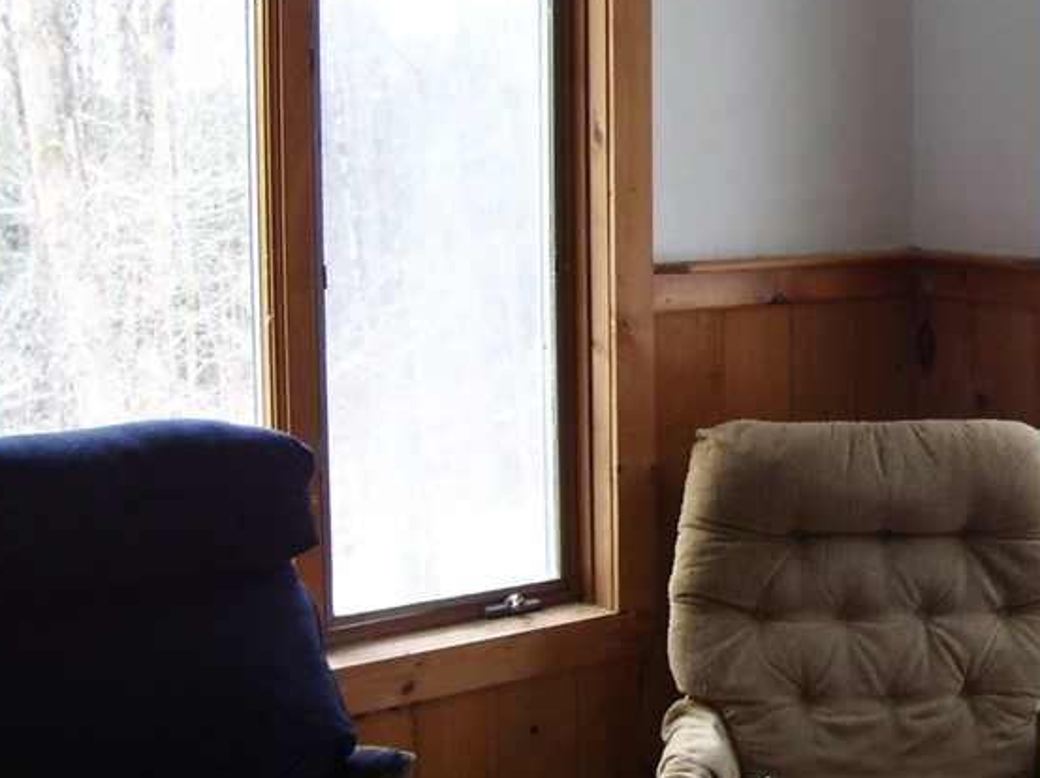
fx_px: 1892
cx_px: 816
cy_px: 244
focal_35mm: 63
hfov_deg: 30.1
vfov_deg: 23.1
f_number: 2.7
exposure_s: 1/30
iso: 100
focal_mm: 5.6
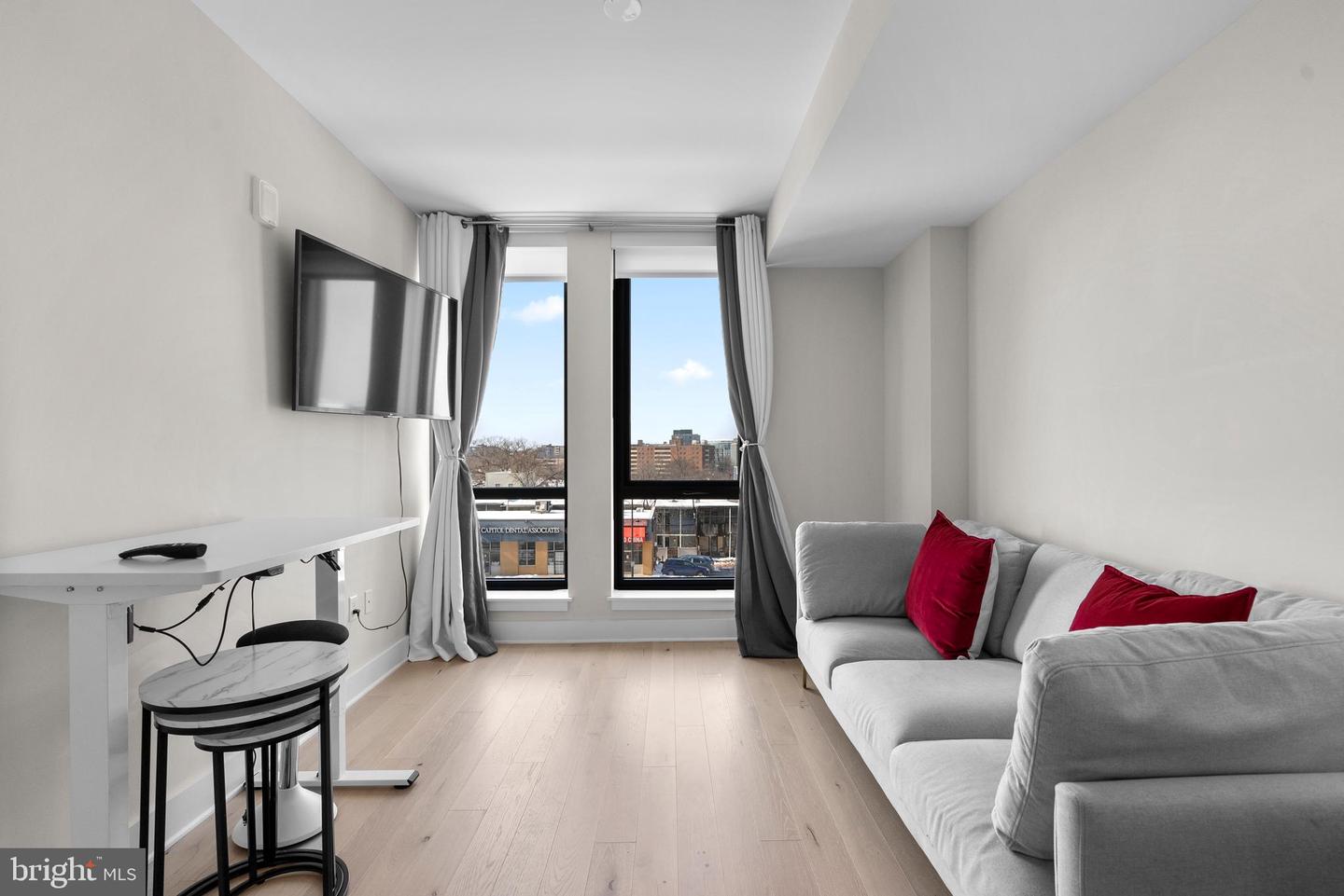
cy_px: 448
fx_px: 597
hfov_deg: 96.7
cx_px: 672
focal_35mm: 16
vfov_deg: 73.8
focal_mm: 16
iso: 320
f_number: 8
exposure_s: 1/50
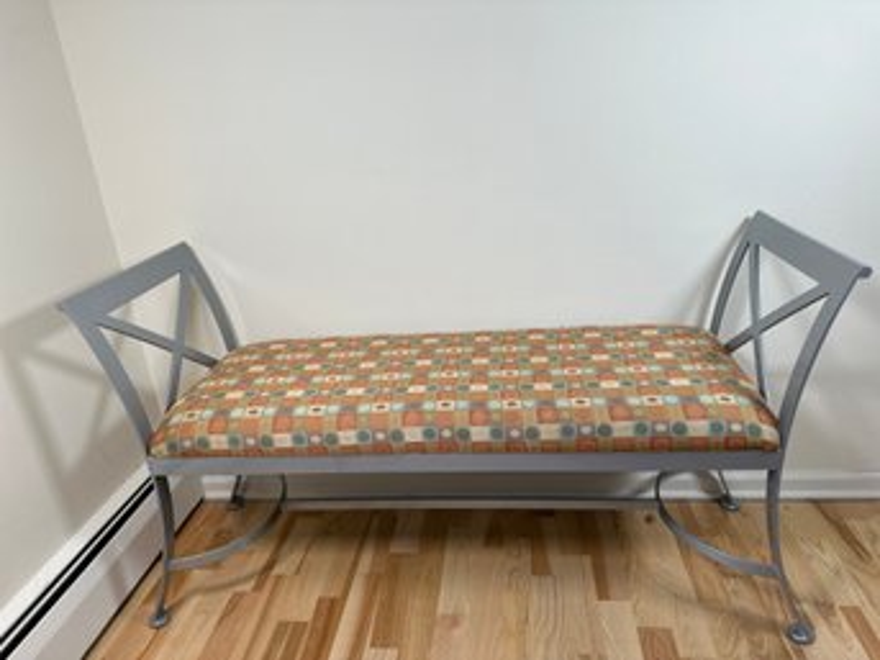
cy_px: 330
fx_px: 610
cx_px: 440
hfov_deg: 71.6
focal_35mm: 24
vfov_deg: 56.8
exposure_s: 1/120
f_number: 1.78
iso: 100
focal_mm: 6.86
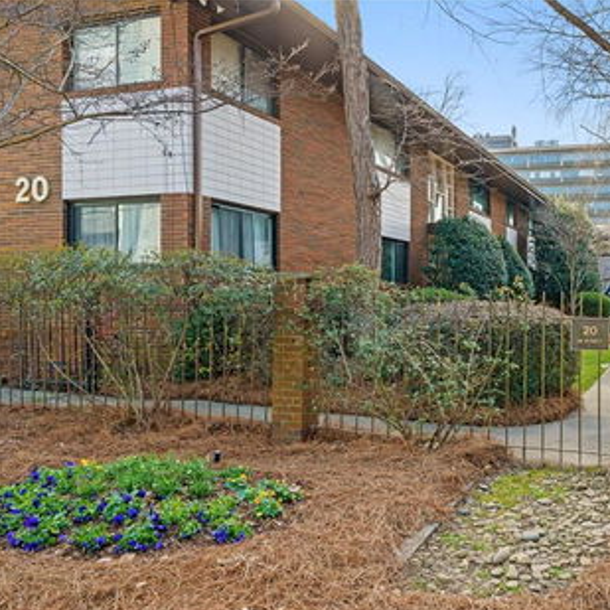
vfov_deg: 48.9
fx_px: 671
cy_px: 314
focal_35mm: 34
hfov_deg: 46.9
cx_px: 466
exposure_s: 1/640
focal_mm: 25.5
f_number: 7.1
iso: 1250
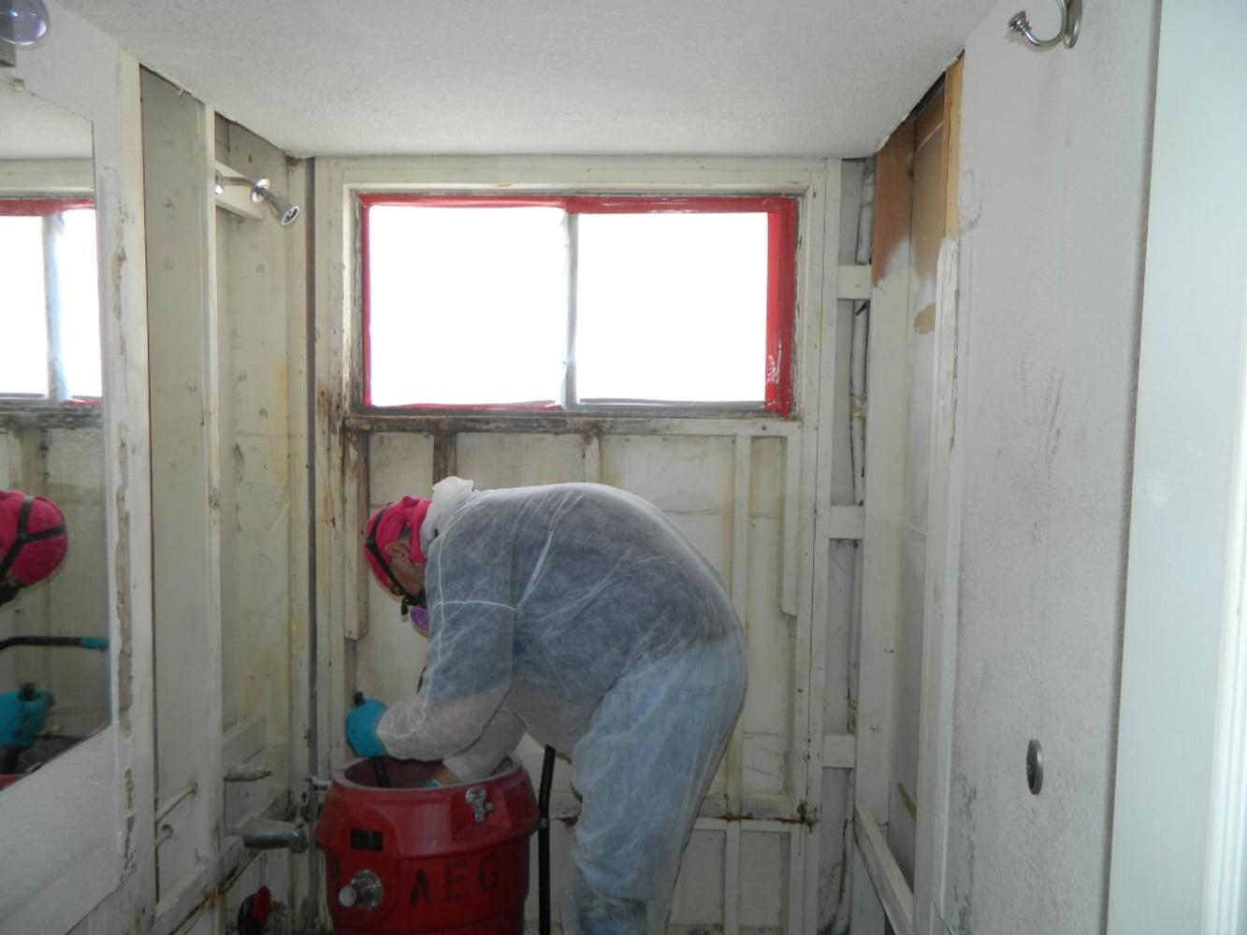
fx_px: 901
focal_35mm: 25
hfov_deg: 69.4
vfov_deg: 54.9
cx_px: 624
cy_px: 468
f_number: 3.1
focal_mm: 4.5
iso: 80
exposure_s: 1/40
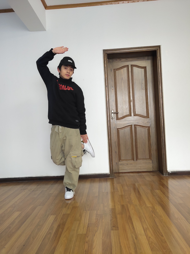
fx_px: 212
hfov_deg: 48.2
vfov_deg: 61.7
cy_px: 127
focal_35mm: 29
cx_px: 95
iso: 196
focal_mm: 4.27
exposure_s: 1/50
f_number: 1.8
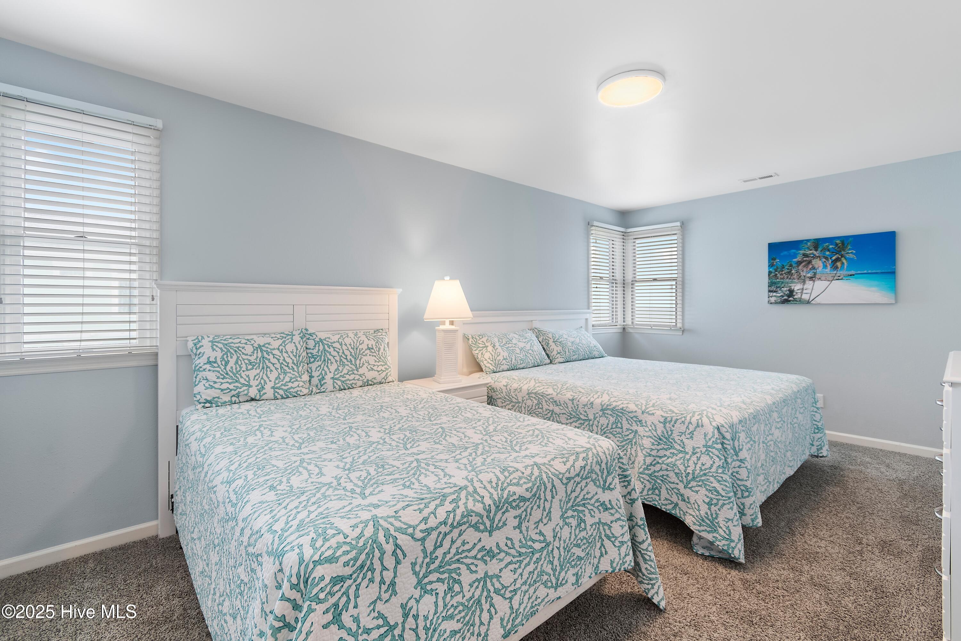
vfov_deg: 77.3
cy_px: 320
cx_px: 480
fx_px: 400
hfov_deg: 100.4
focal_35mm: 15
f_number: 4.5
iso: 100
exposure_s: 1/8
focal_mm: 10
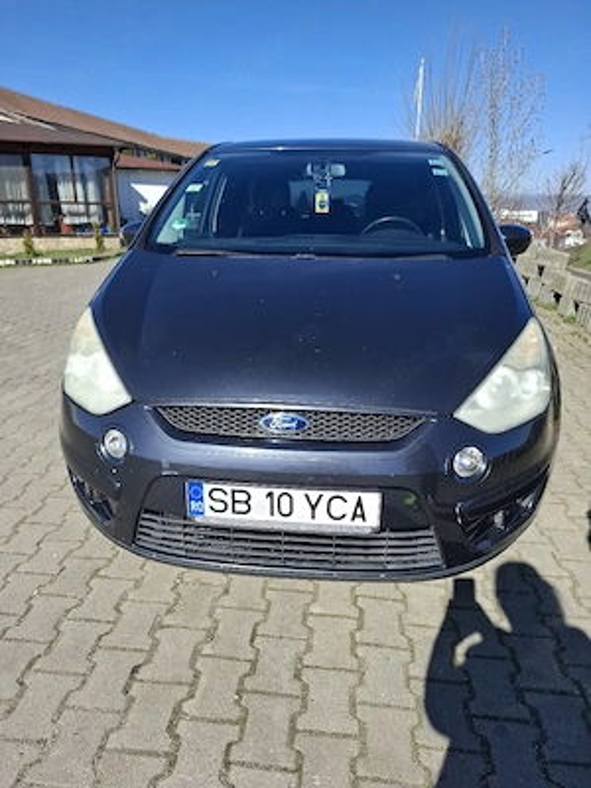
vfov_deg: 73.9
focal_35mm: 23
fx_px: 524
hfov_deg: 58.9
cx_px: 296
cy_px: 394
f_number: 1.8
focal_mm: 5.54
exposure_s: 1/1667
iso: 50
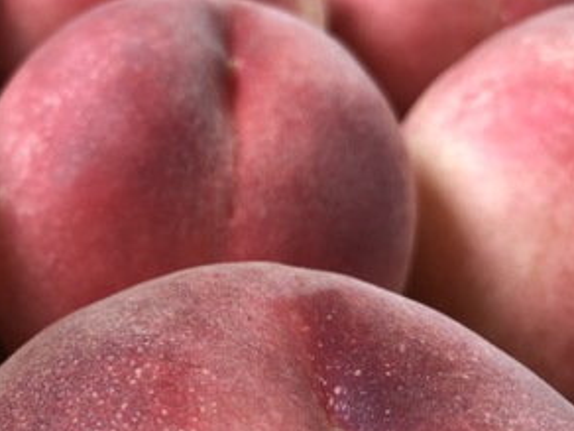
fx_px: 763
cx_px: 106
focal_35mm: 46
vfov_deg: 31.4
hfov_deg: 39.4
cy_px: 258
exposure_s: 1/15
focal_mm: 3.99
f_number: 1.8
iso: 40
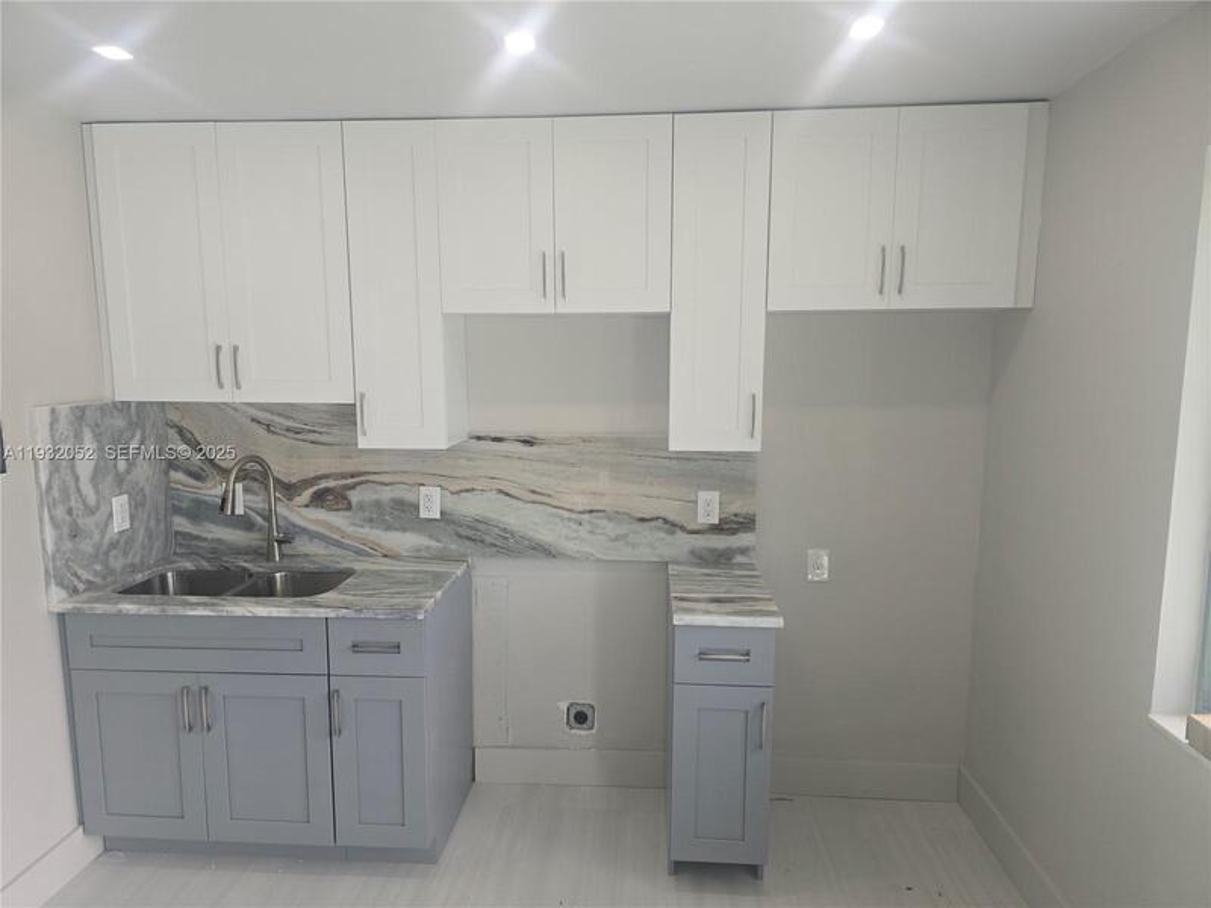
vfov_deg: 58.9
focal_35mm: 23
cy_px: 454
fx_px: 805
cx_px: 606
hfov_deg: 73.9
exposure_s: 1/180
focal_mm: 6.3
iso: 64
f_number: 1.7
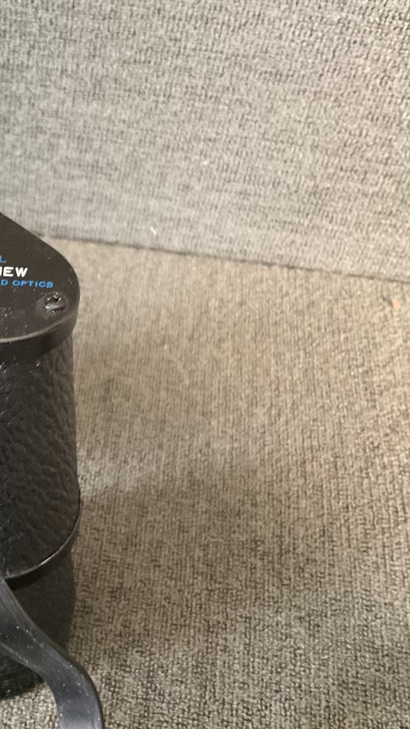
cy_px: 391
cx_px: -55
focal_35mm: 50
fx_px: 966
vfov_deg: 41.3
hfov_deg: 22.4
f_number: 1.8
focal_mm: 3
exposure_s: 1/30
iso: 400
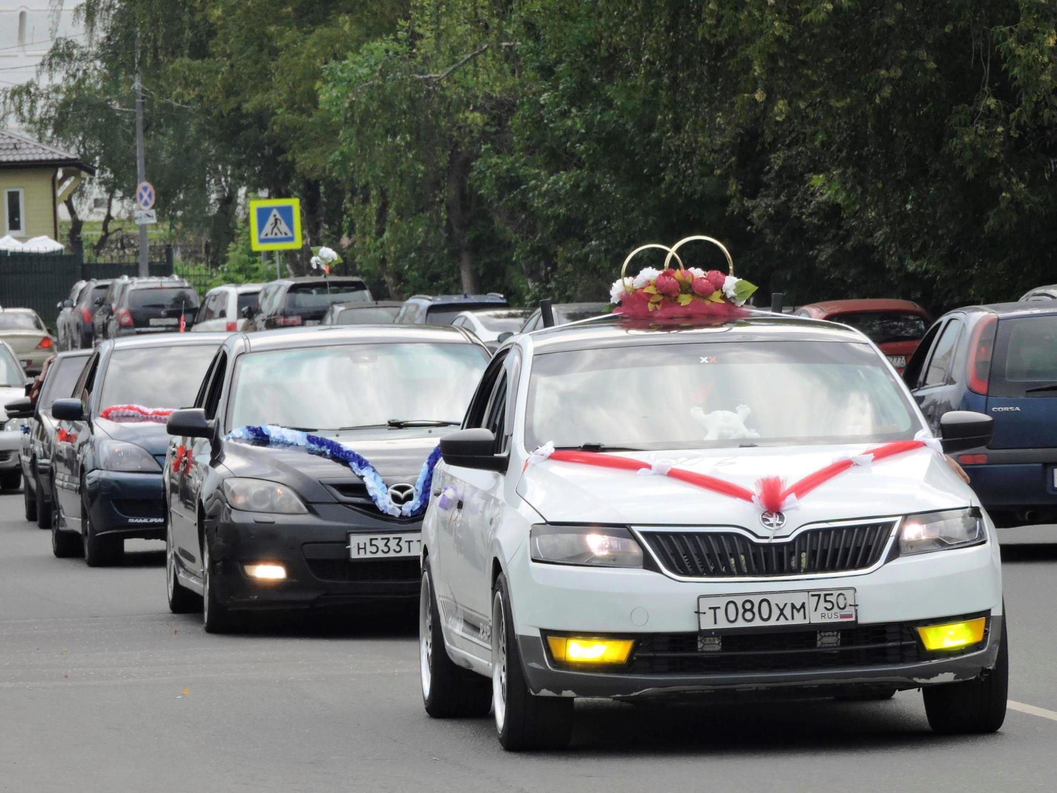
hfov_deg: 9.0
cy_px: 396
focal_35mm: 220
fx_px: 6718
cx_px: 528
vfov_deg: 6.8
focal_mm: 39.4
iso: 100
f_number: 5.3
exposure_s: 1/320
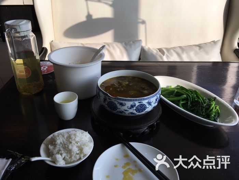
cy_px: 90
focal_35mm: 29
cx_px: 120
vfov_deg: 48.2
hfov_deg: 61.7
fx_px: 200
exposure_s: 1/340
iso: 25
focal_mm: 4.15
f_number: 2.2
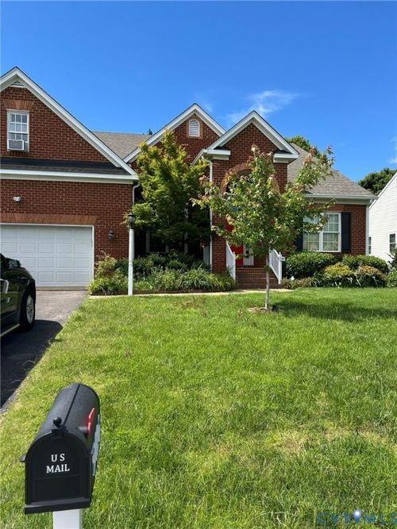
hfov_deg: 53.0
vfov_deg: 67.3
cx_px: 198
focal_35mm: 26
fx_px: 398
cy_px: 264
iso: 50
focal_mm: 5.7
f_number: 1.5
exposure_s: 1/2695
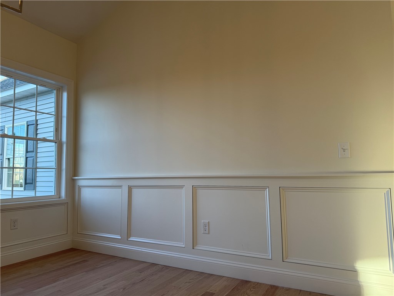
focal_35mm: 24
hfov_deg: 71.6
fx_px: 273
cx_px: 197
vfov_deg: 56.8
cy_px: 148
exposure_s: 1/197
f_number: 1.78
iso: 64
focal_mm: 6.76
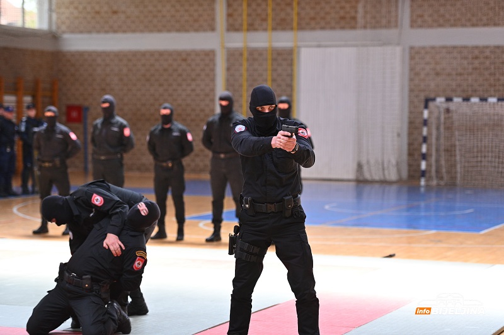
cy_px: 168
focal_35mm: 98
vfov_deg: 13.9
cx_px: 252
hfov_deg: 20.8
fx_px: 1371
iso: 1250
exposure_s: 1/640
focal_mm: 98
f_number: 2.8
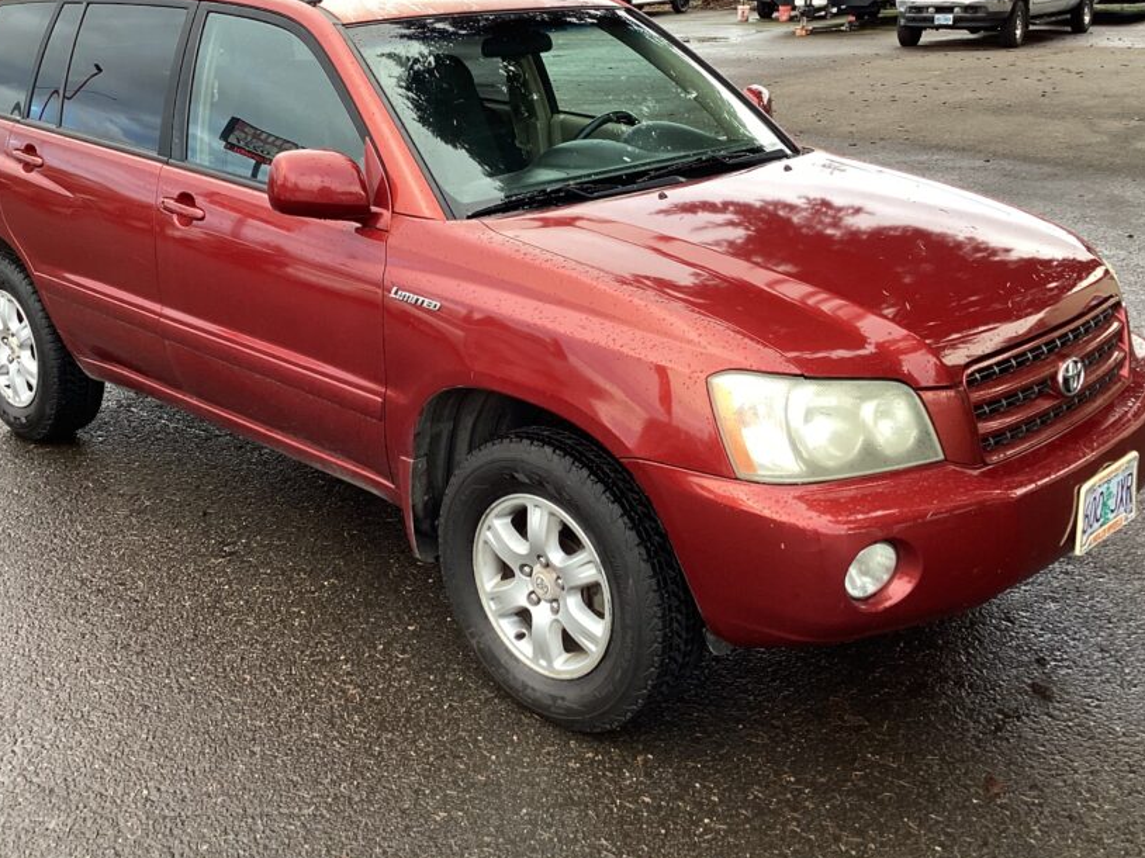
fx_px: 1290
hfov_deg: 47.8
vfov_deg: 36.6
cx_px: 522
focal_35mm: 39
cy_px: 338
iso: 64
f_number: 2.4
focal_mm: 3.3
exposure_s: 1/60
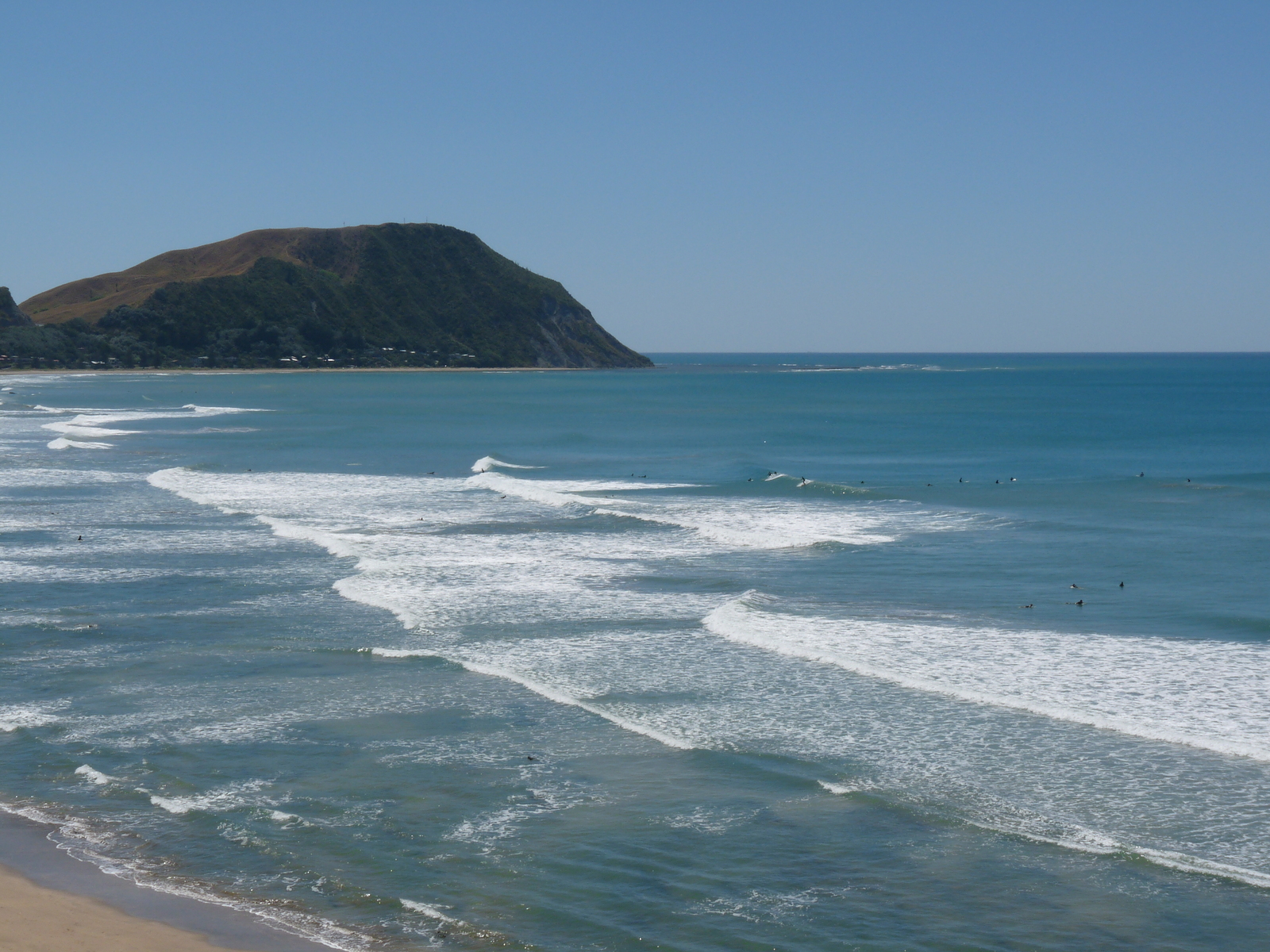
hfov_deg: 27.8
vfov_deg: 21.0
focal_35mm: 70
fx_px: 2568
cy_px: 476
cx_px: 635
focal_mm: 12.4
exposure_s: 1/640
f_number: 8
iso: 100
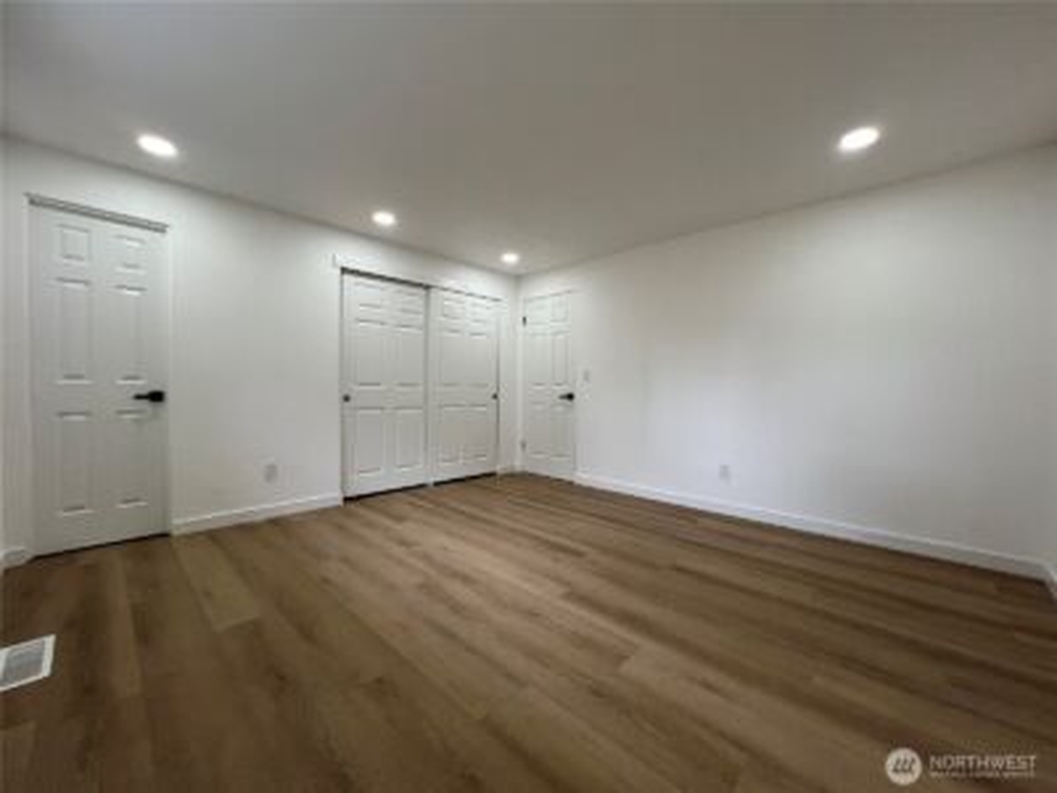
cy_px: 396
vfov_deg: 89.9
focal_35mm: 13
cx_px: 528
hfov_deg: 106.2
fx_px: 397
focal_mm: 1.57
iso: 80
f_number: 1.8
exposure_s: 1/99
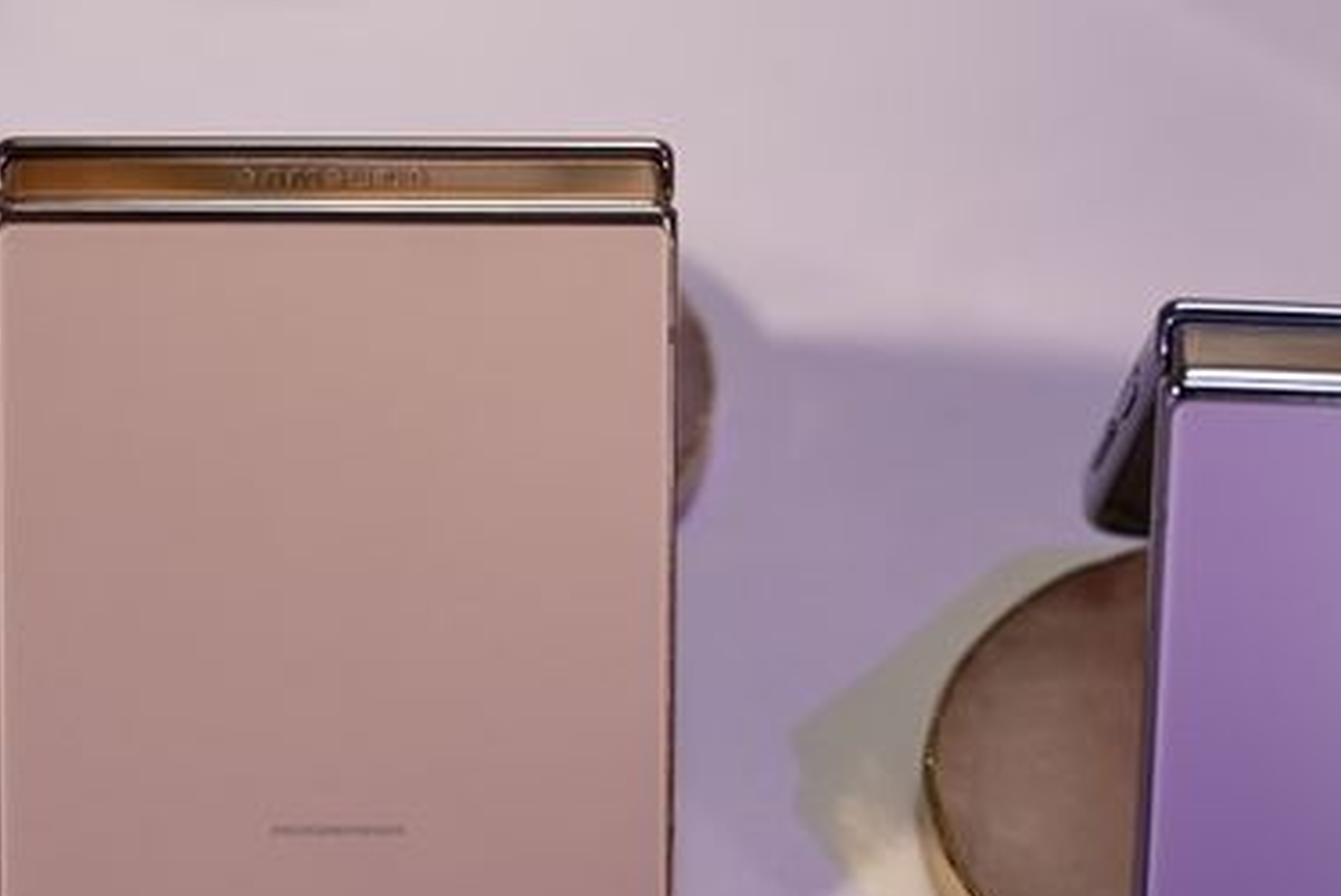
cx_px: 531
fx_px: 4250
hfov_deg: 17.9
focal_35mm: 114
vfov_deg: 12.0
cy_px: 701
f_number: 4
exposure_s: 1/200
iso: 400
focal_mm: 44
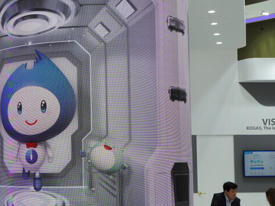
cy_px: 127
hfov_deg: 23.9
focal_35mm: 81
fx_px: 644
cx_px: 76
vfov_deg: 18.2
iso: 160
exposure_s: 1/160
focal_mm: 28
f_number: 4
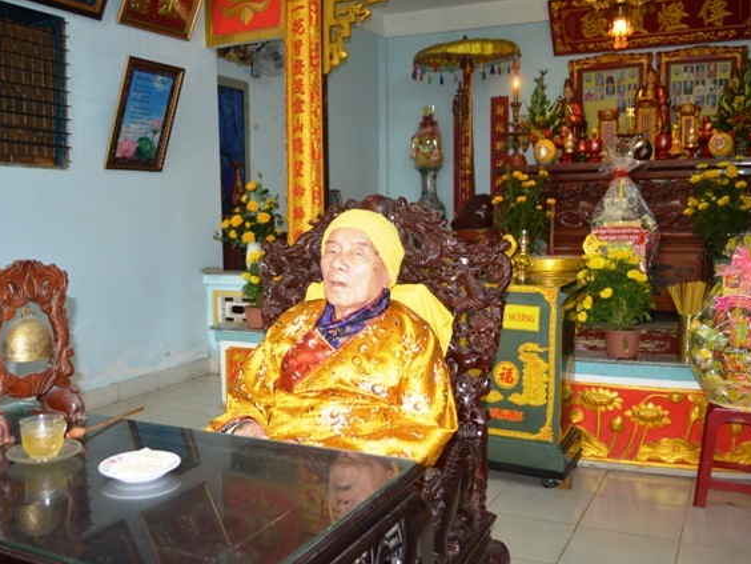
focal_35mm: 36
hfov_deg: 51.2
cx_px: 330
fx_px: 781
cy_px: 283
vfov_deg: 39.7
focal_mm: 22
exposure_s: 1/60
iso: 1000
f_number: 3.8
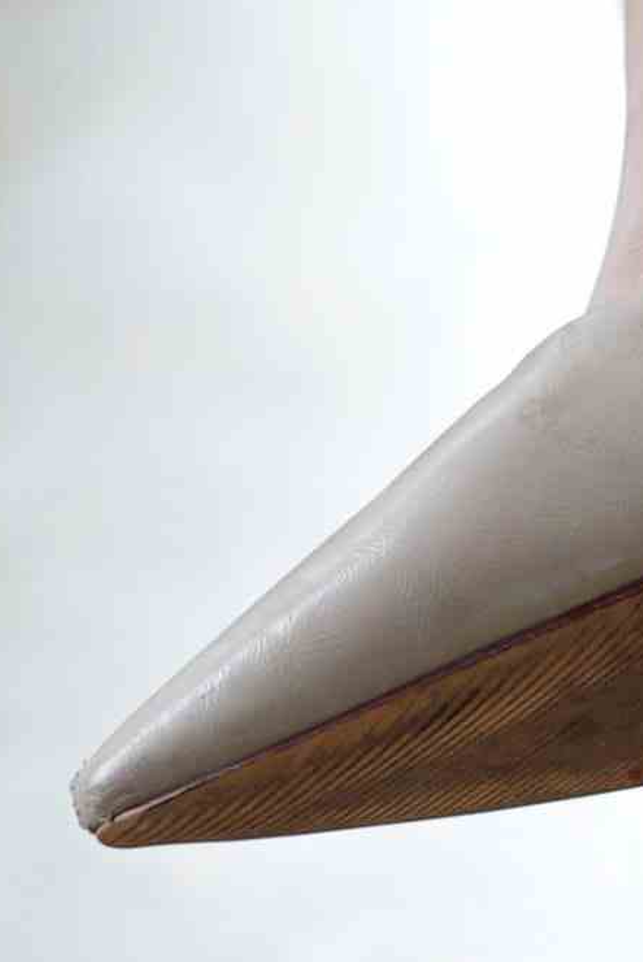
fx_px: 8608
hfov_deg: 4.3
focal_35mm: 322
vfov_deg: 6.4
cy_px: -85
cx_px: 1002
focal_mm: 50
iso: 200
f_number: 1.8
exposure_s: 1/125
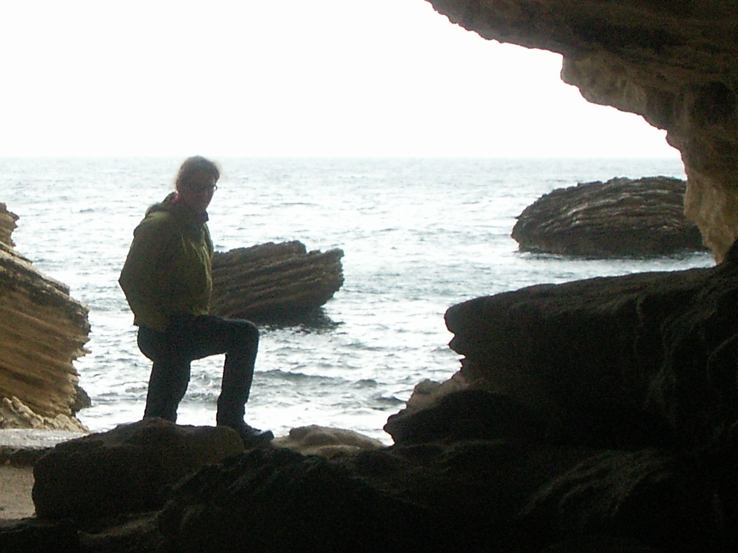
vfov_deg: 14.4
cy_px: 306
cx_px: 118
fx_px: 2195
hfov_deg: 18.8
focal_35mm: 103
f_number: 3.5
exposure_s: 1/40
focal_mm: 7.7
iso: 100
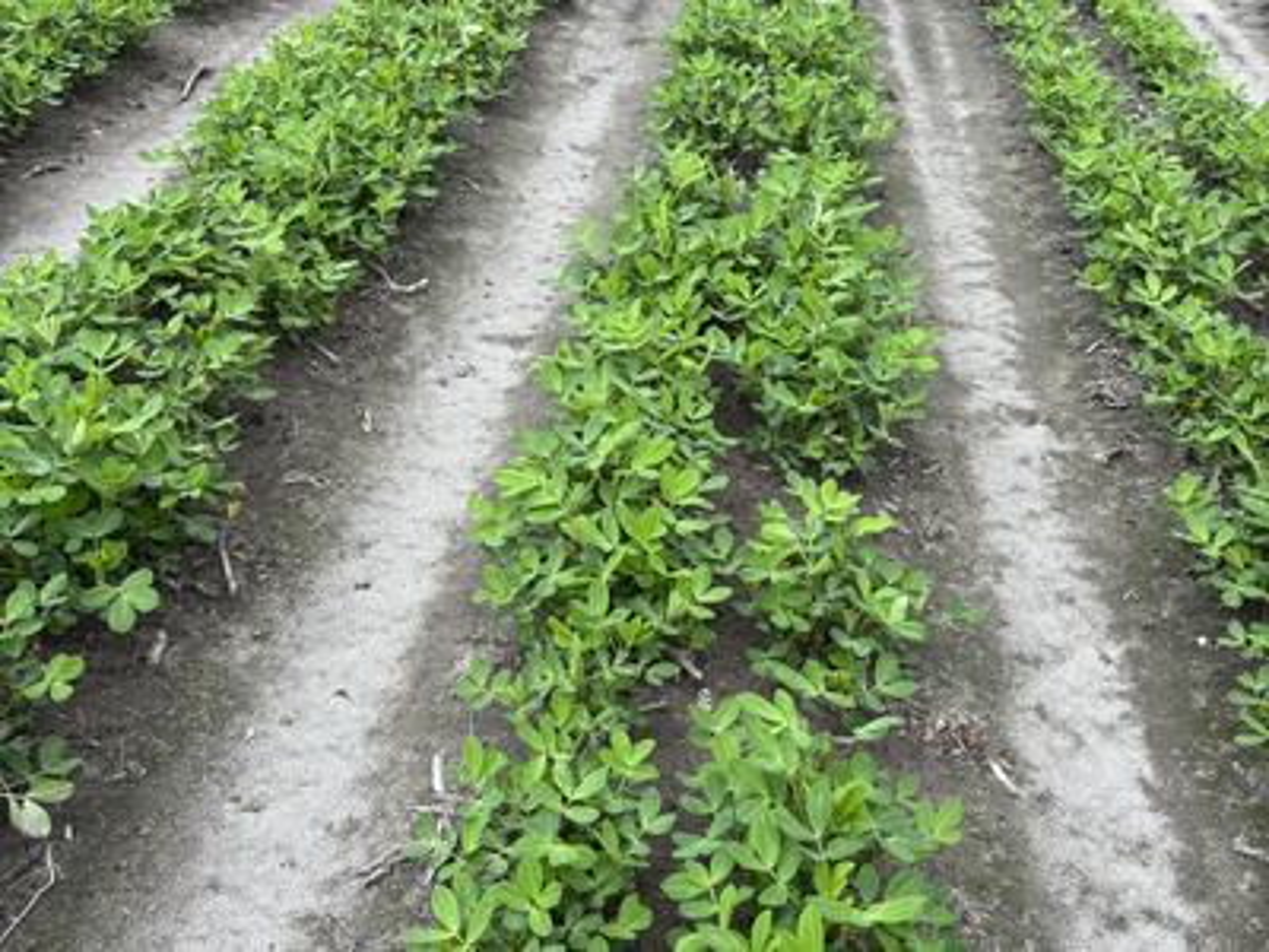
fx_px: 953
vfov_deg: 53.1
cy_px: 476
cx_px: 634
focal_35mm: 26
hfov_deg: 67.3
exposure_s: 1/818
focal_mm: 5.96
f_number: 1.6
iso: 50
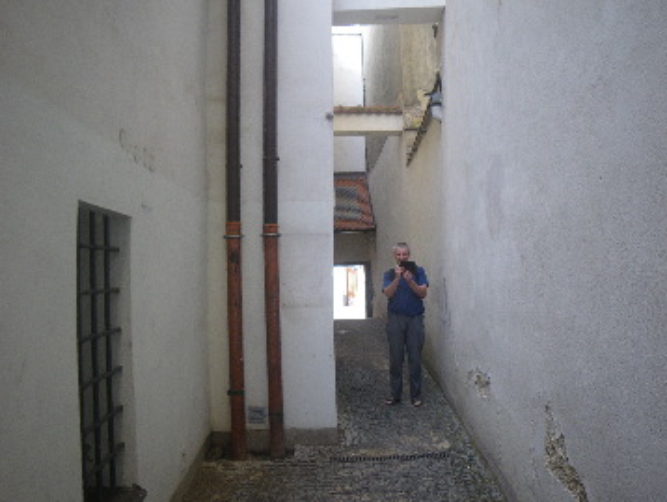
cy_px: 263
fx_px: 578
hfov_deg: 59.9
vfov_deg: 46.8
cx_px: 343
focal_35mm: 30
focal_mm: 5
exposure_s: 1/50
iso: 64
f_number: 3.5
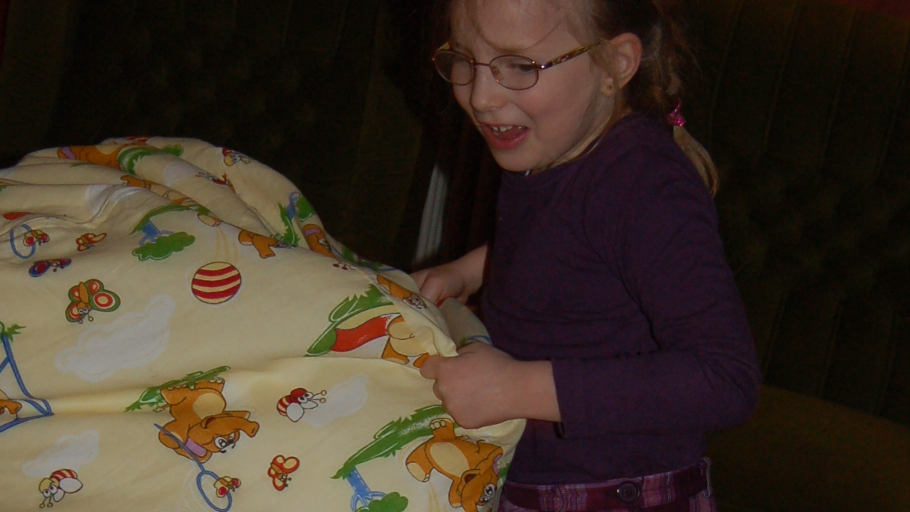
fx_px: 2204
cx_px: 426
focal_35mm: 91
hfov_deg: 23.3
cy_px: 553
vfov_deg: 13.0
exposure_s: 1/60
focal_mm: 23
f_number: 3.8
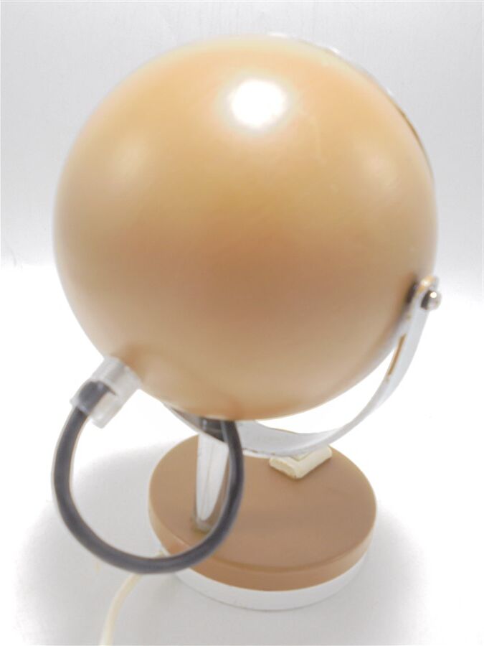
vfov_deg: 54.0
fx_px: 634
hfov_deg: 41.8
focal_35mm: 34
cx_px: 242
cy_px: 323
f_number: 4
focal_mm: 6.1
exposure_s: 1/30
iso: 100
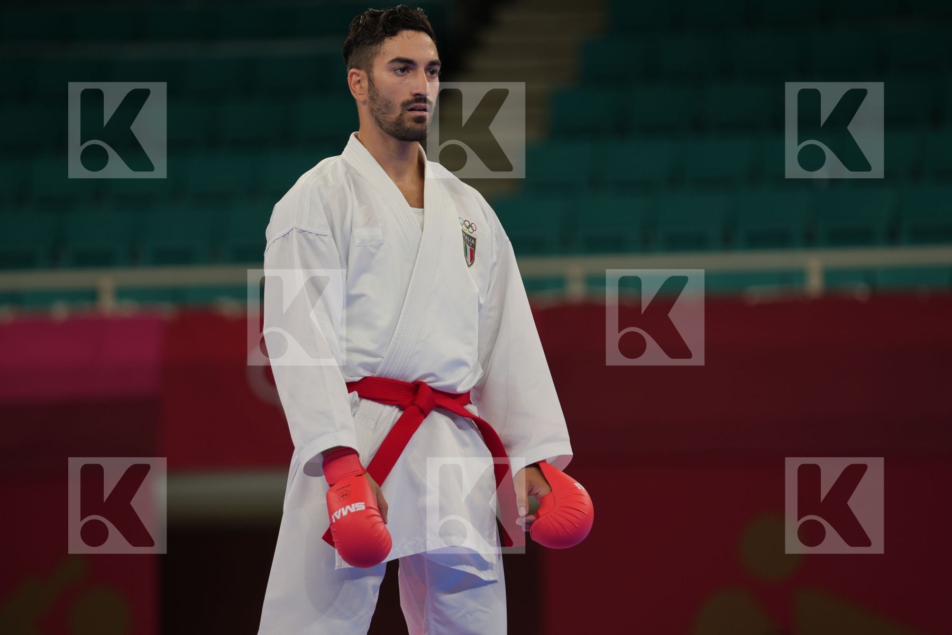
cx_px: 476
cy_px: 318
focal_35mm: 268
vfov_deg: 5.1
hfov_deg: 7.7
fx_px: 7087
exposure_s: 1/250
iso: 100
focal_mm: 179
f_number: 2.8
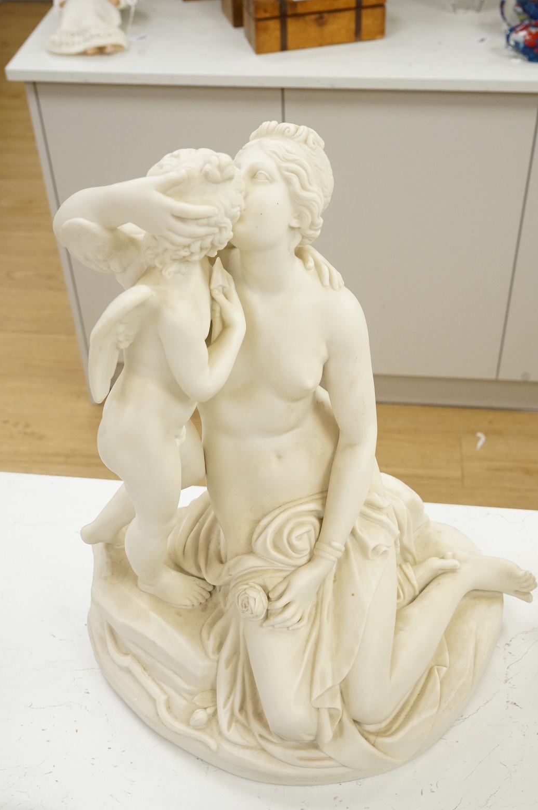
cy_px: 423
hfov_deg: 32.5
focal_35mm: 41
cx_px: 297
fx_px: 921
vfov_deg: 47.4
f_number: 8
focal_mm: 37
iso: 2500
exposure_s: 1/100
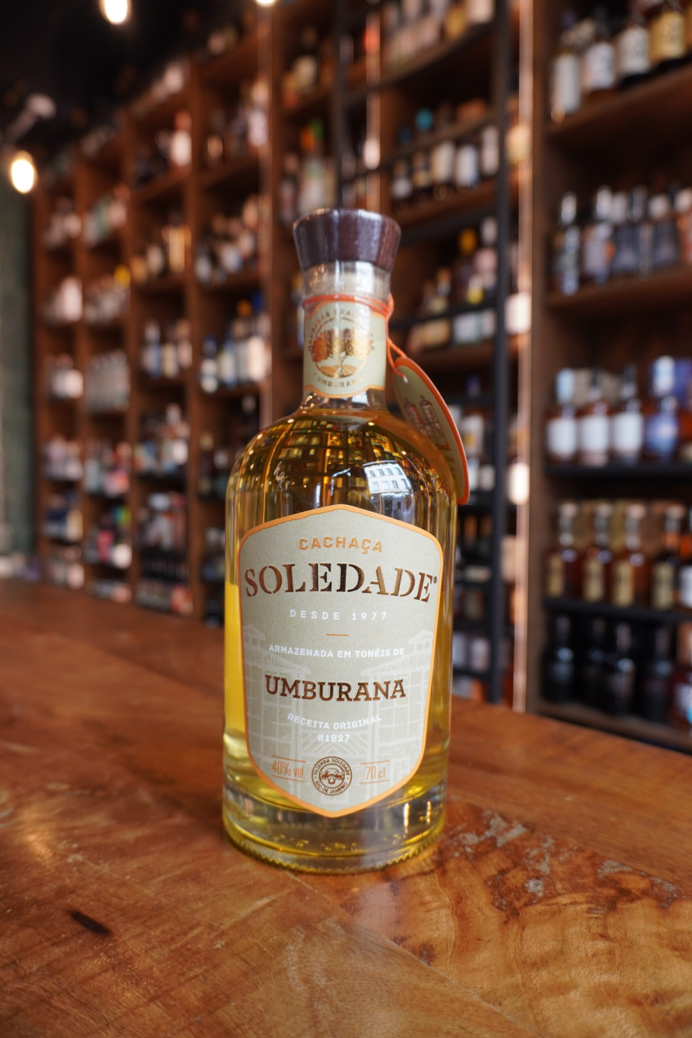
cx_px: 346
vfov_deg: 73.7
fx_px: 692
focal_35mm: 24
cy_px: 519
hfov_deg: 53.1
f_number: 4
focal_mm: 16
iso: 250
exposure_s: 1/60
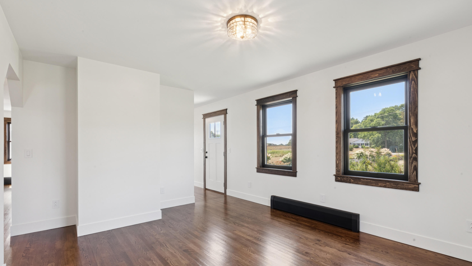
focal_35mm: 17
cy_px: 155
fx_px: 213
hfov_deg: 95.9
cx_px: 235
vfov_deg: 63.5
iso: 320
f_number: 20
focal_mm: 16
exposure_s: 1/2
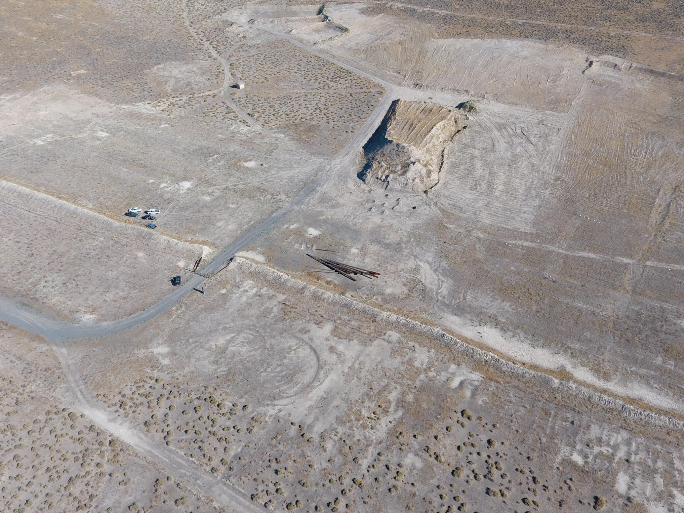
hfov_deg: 61.6
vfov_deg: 47.7
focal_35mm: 29
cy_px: 184
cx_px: 361
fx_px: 573
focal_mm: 3.61
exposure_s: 1/847
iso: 100
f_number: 2.8
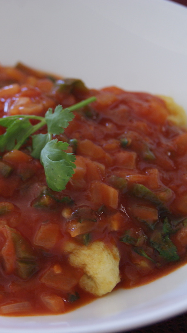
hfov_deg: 14.5
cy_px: 167
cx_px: 35
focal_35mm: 83
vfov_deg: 25.7
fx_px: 730
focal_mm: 35
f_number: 5
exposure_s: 1/20
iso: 400
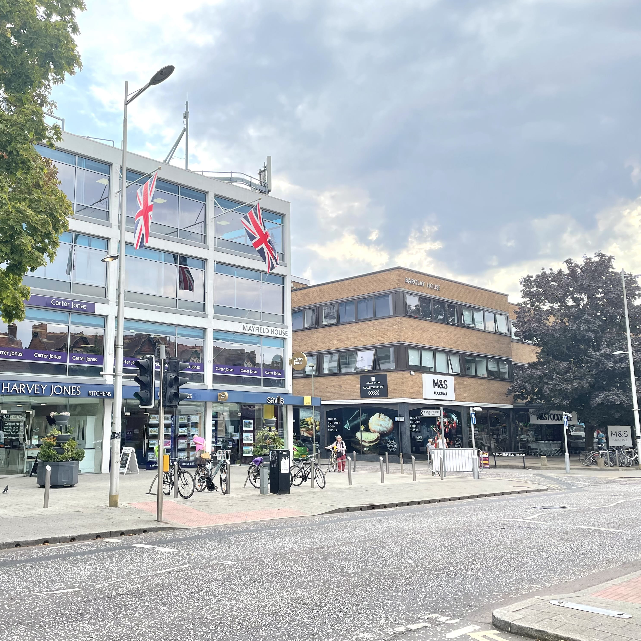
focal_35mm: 31
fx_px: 649
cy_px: 322
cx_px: 228
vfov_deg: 52.5
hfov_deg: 51.8
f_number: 1.6
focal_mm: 4.2
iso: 50
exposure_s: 1/1014
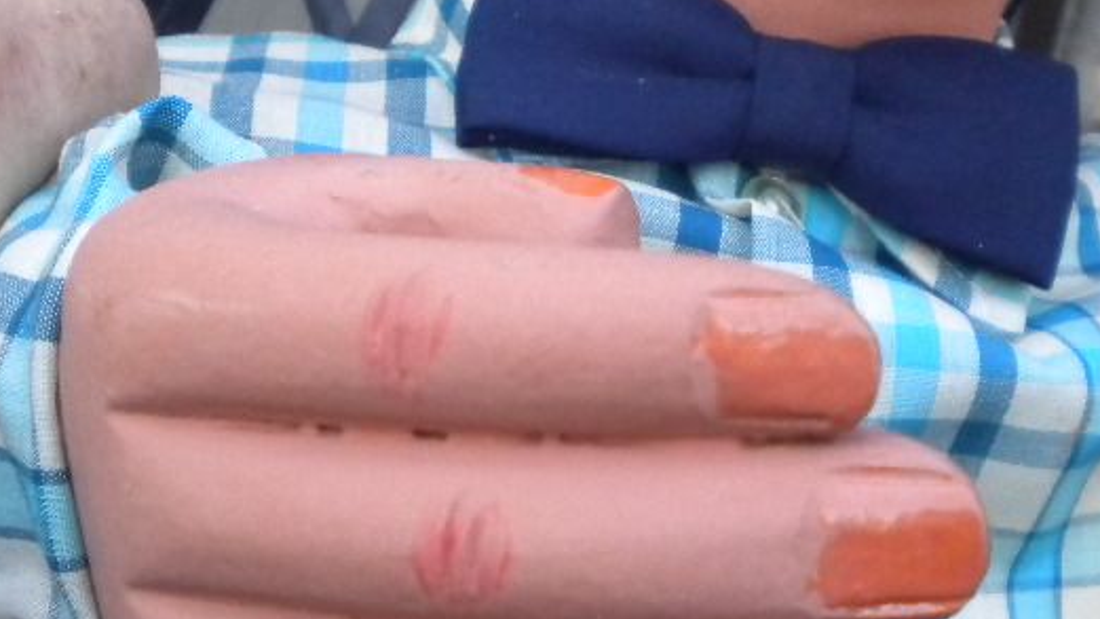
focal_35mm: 75
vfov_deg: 16.1
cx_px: 530
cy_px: 399
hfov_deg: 28.2
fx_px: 2187
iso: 400
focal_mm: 6.3
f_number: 3.1
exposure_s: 1/341
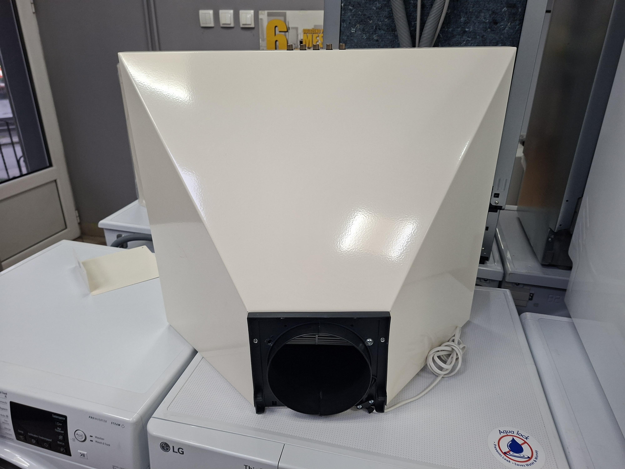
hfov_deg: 73.9
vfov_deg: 58.9
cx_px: 312
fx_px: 415
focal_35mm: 23
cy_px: 234
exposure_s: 1/100
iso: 125
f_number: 1.8
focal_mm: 5.54
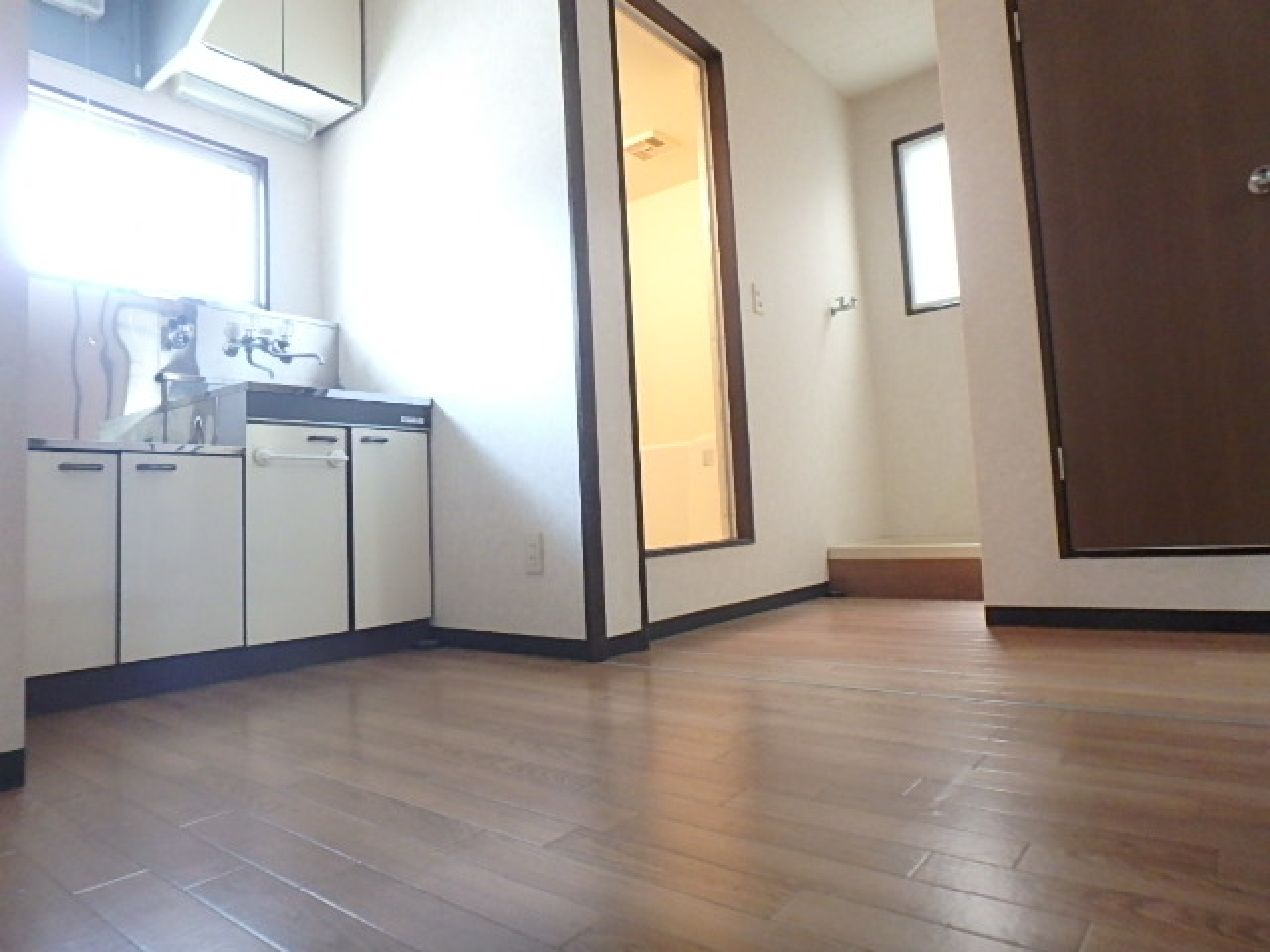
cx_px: 635
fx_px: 770
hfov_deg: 79.0
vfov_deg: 63.4
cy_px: 476
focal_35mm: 21
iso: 800
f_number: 3.5
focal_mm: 3.7
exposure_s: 1/15
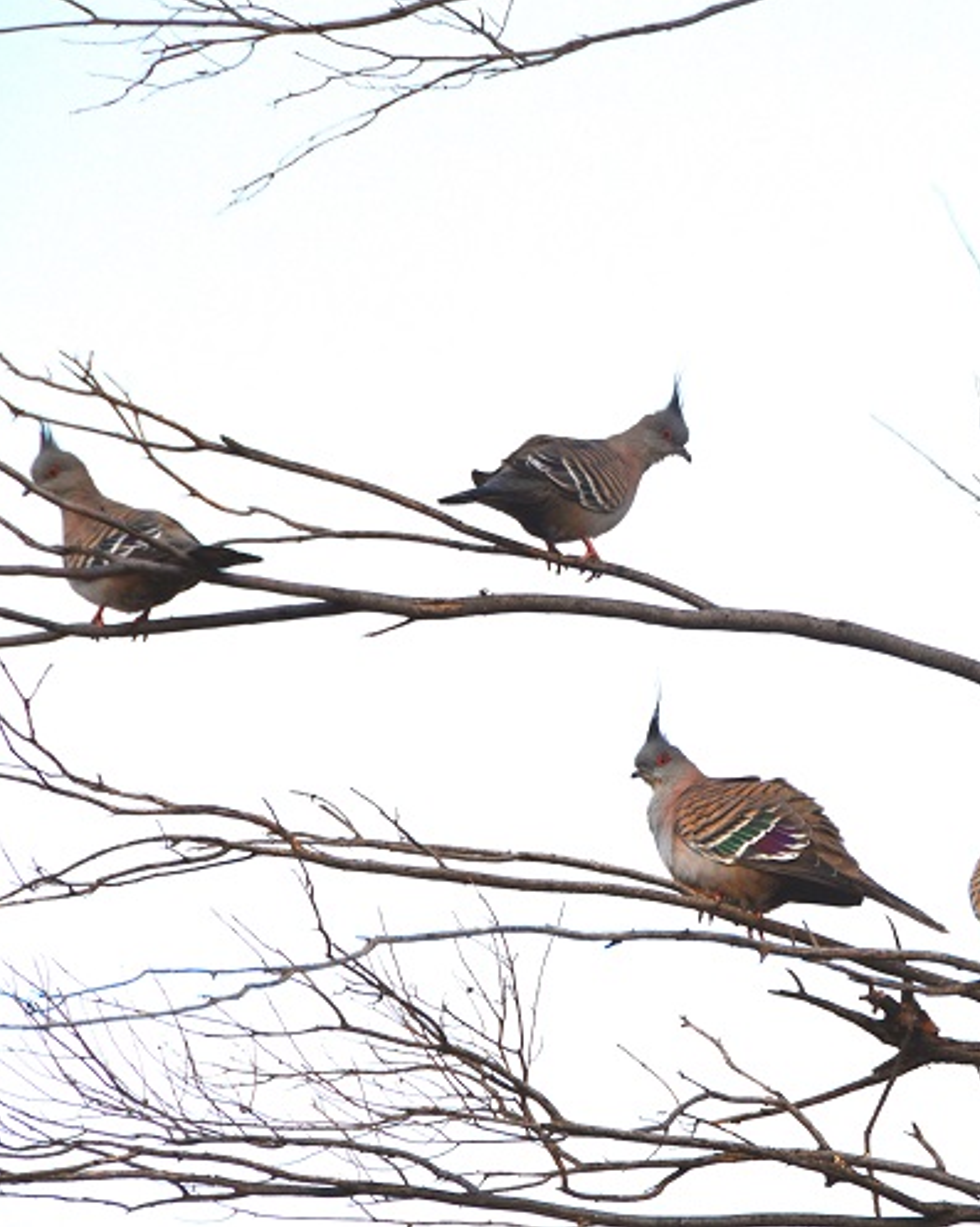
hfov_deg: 3.6
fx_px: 15423
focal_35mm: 425
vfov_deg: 4.6
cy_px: 612
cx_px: 847
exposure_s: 1/40
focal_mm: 200
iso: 400
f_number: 9
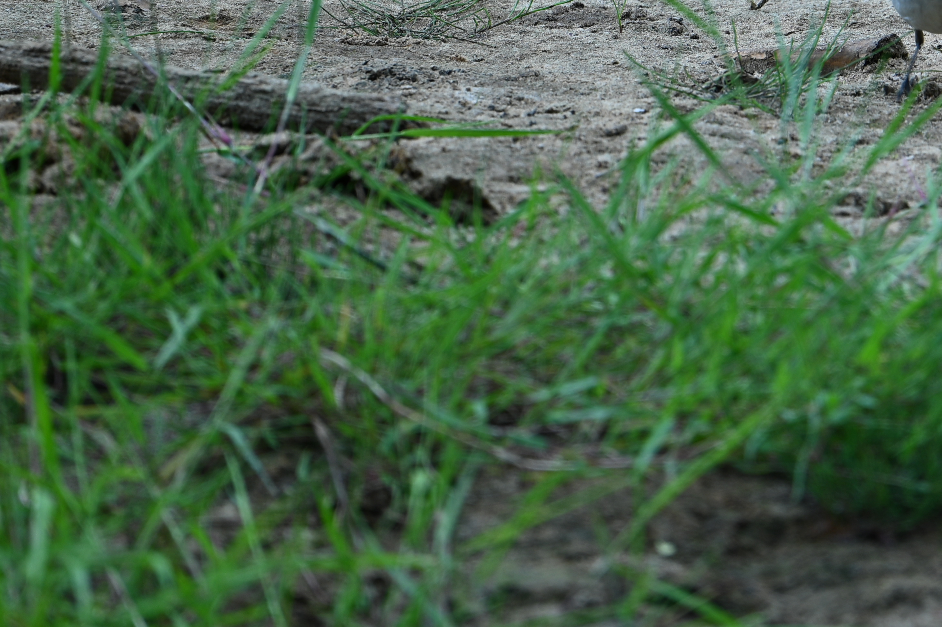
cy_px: -55
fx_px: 30253
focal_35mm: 1157
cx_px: 963
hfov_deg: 1.8
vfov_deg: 1.2
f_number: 6.7
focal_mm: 500
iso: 100
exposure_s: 1/100
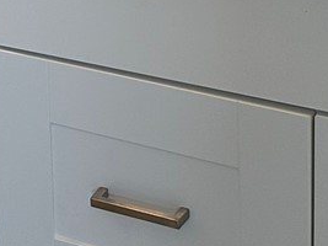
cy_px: -253
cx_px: -71
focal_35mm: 144
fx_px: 1364
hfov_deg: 13.3
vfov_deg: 9.6
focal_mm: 6.86
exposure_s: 1/60
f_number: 1.78
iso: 125
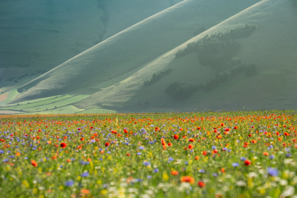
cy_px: 99
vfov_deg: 6.5
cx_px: 148
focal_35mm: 212
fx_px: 1749
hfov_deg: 9.7
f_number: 9
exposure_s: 1/250
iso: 200
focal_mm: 141.3
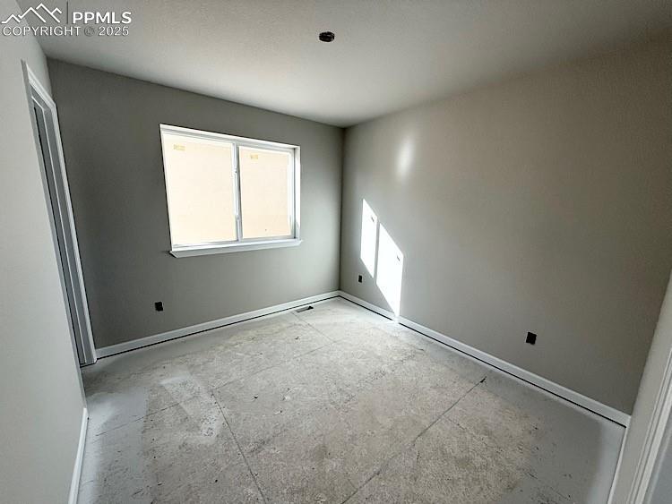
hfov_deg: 102.0
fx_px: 272
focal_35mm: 14
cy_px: 252
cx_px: 336
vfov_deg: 85.7
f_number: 2.2
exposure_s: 1/590
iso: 64
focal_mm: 2.22
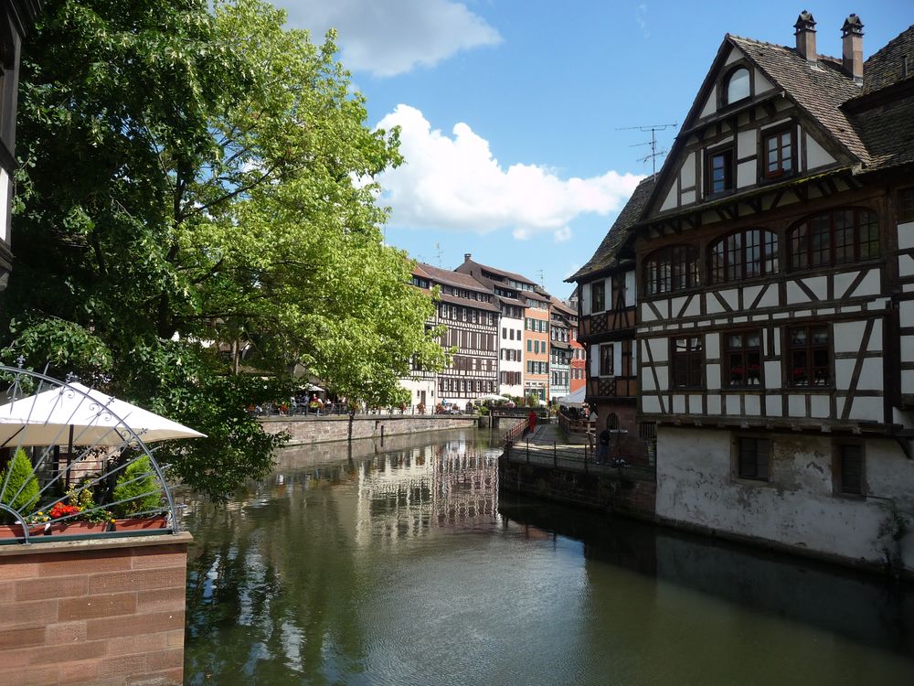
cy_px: 343
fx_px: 739
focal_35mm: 28
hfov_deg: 63.4
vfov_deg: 49.7
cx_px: 457
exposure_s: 1/800
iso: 100
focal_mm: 4.7
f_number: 3.3
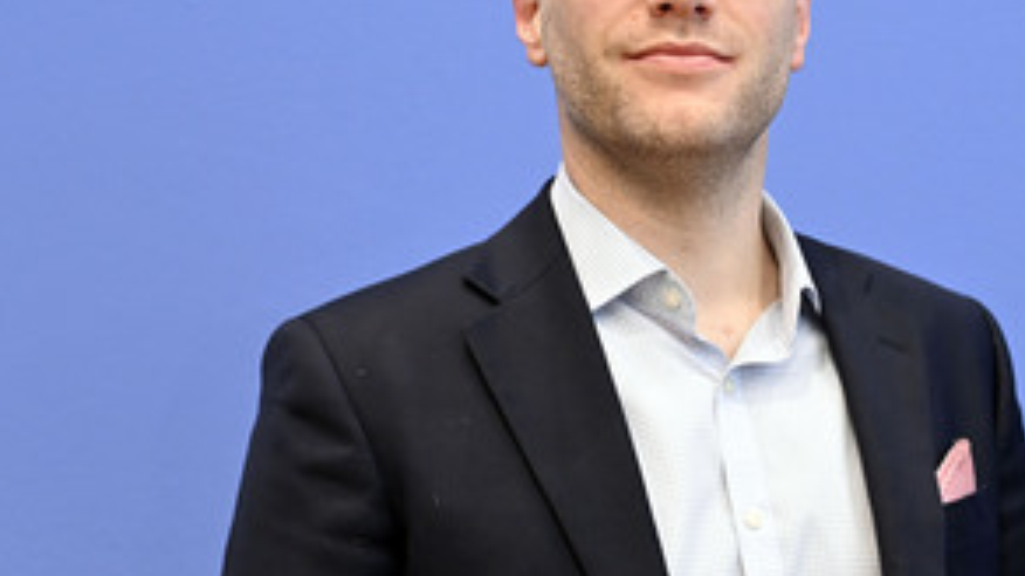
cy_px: 155
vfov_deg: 9.6
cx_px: 690
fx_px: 3423
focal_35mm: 126
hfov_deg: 17.0
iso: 5000
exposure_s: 1/400
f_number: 4.5
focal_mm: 78
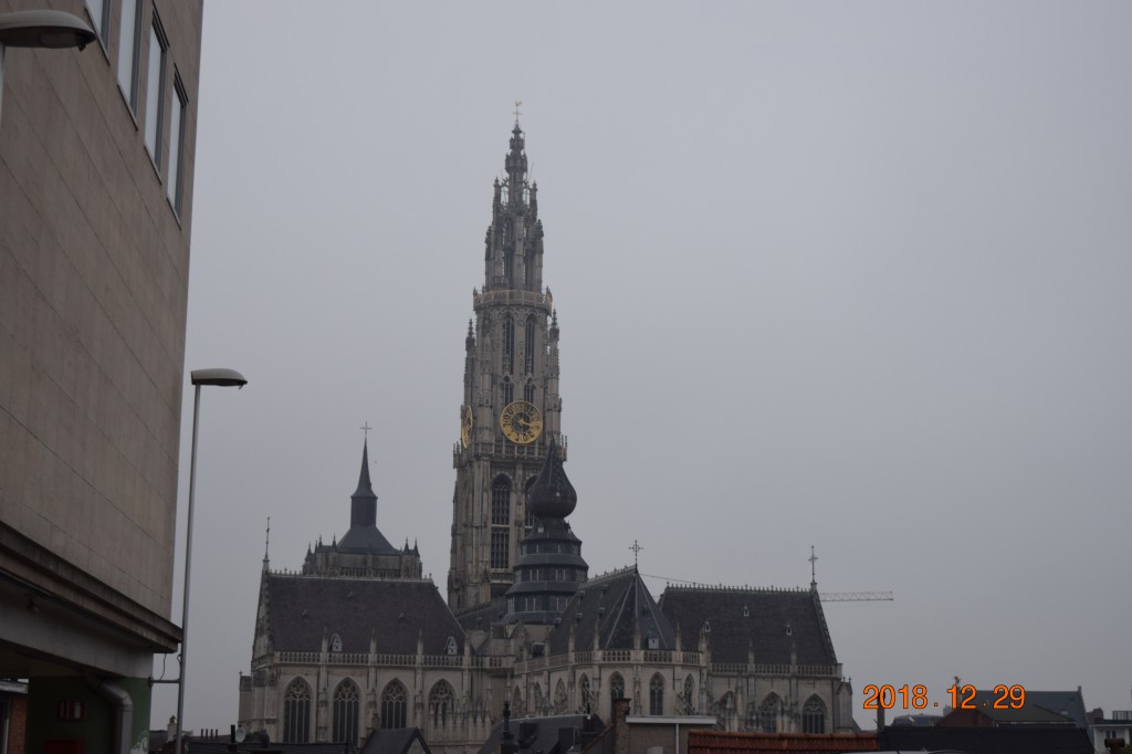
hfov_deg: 33.4
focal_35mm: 60
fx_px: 1886
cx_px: 566
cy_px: 377
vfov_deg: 22.6
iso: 400
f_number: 5
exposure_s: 1/100
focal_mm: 40
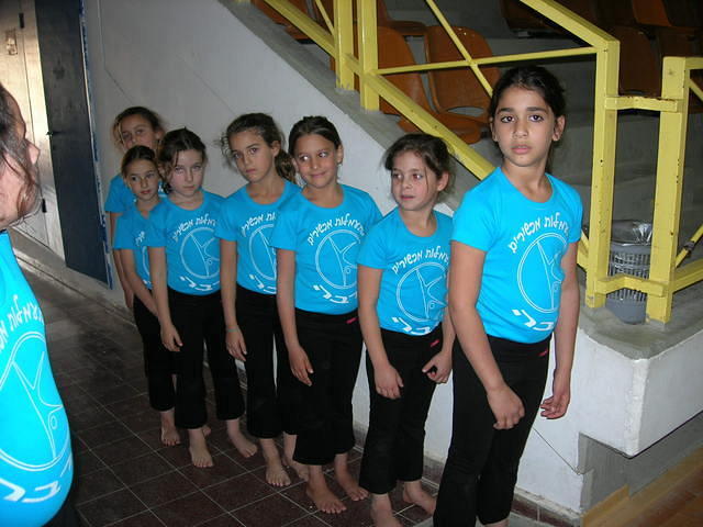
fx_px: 772
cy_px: 264
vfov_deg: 37.7
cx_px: 352
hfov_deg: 49.0
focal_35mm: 38
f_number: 2.8
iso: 64
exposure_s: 1/60.1
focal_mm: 7.8
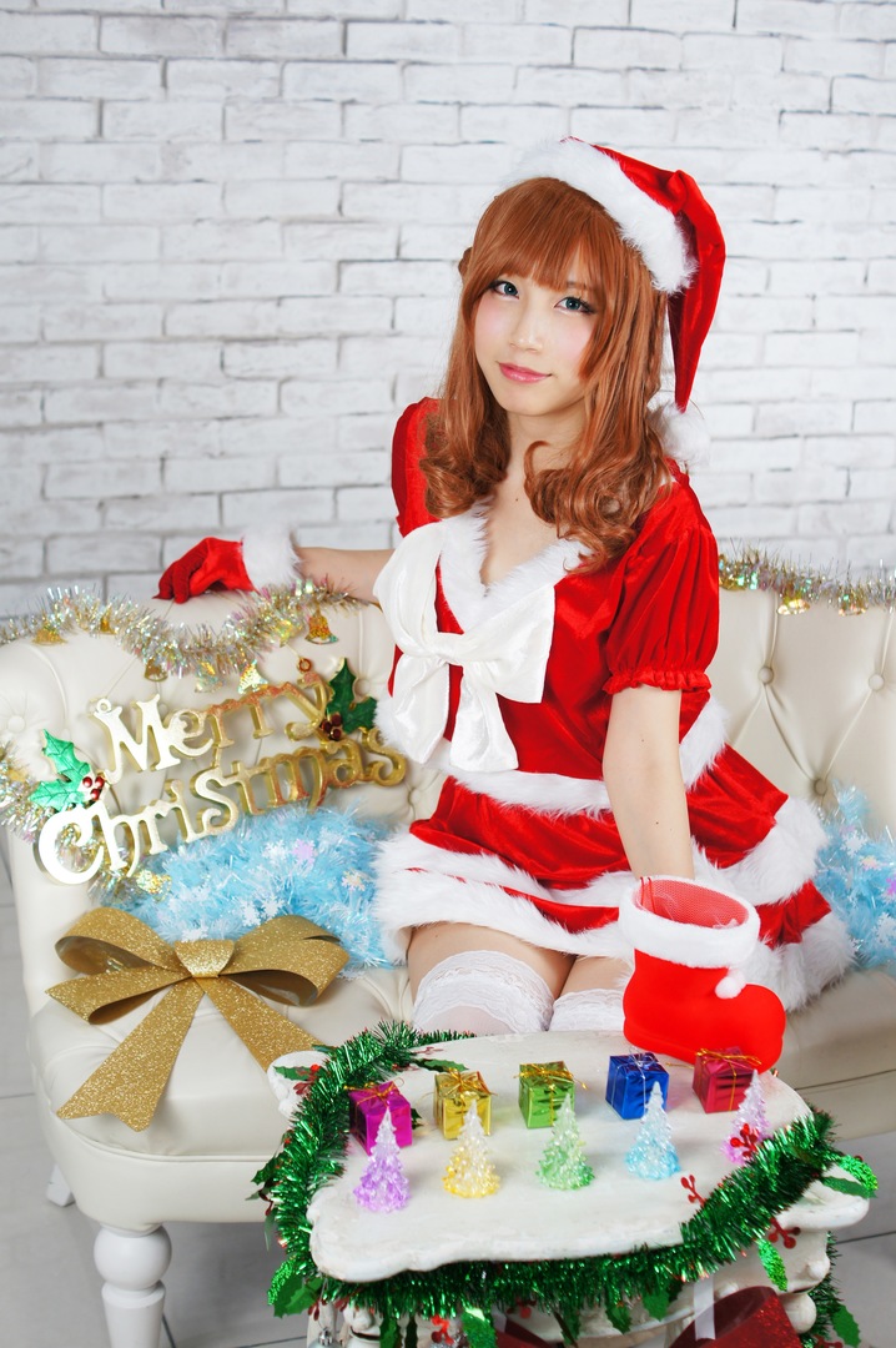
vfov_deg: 37.9
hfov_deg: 25.7
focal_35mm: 52
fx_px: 1964
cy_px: 674
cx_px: 448
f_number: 3.5
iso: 200
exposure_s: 1/200
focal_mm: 35
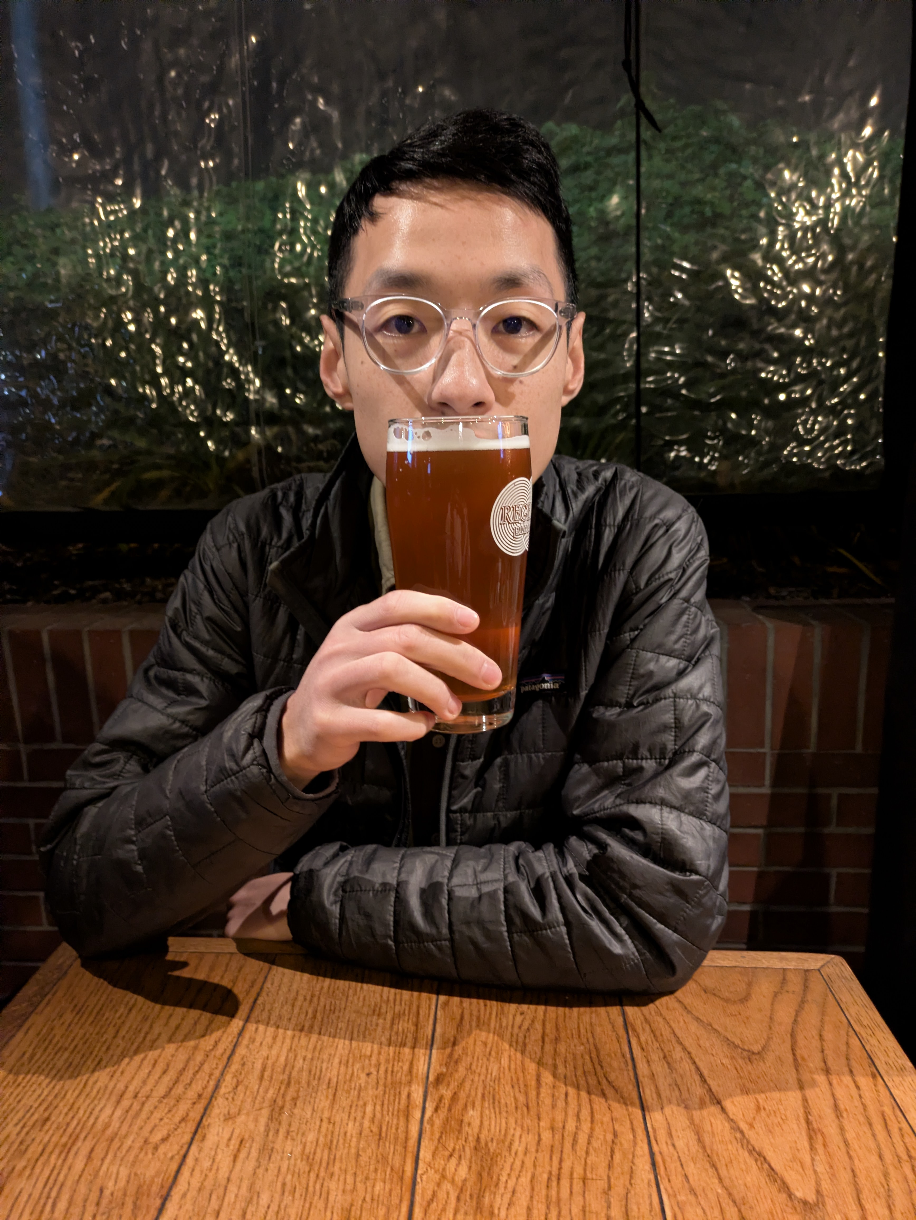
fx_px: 881
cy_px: 610
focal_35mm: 25
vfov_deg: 69.4
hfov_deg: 54.9
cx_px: 458
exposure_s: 1/24
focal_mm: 5.43
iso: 1072
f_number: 1.89
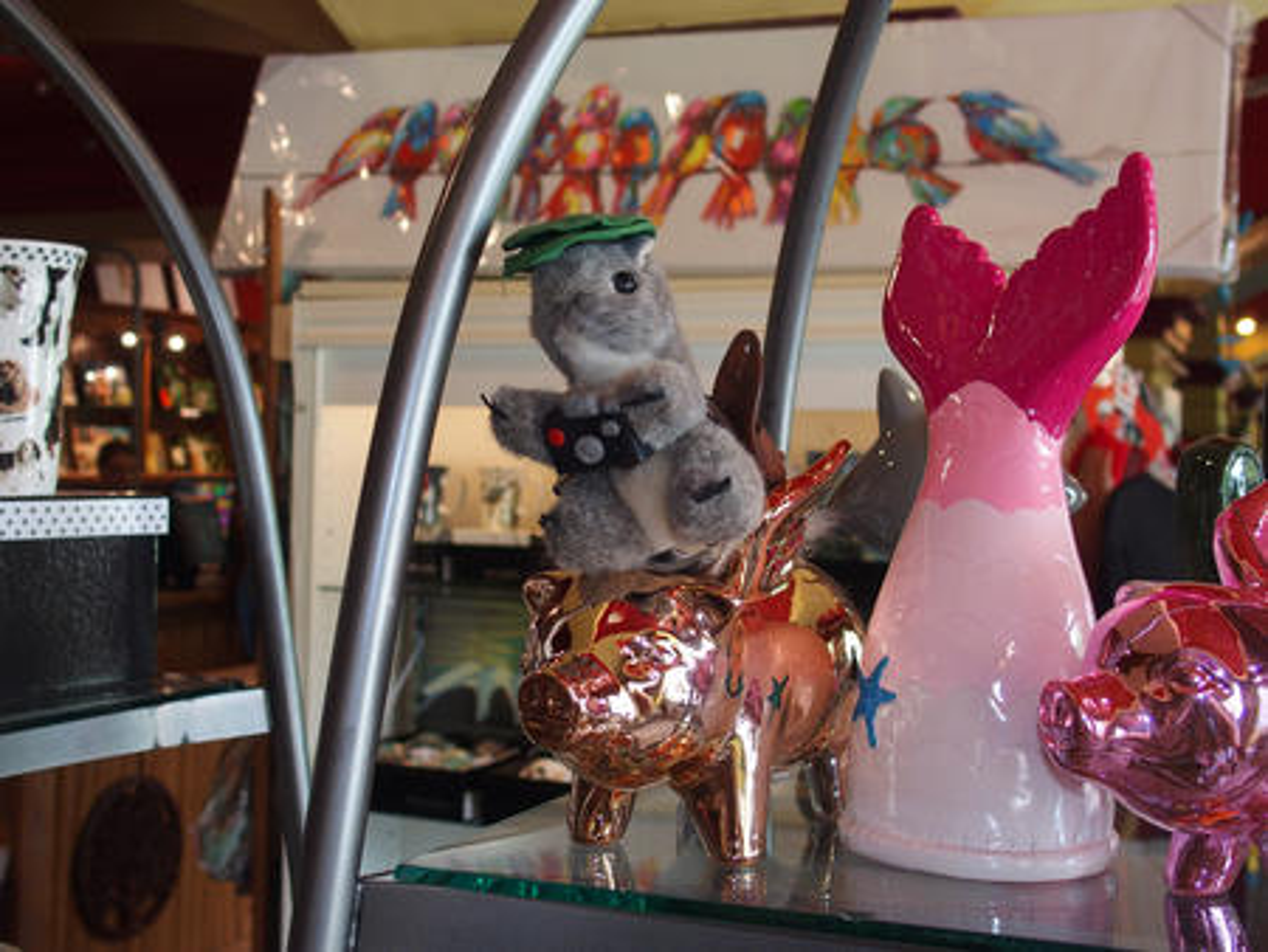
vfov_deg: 34.4
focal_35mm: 42
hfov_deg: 44.8
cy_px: 476
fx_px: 1539
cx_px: 634
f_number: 2.8
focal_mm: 9
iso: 200
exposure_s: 1/60
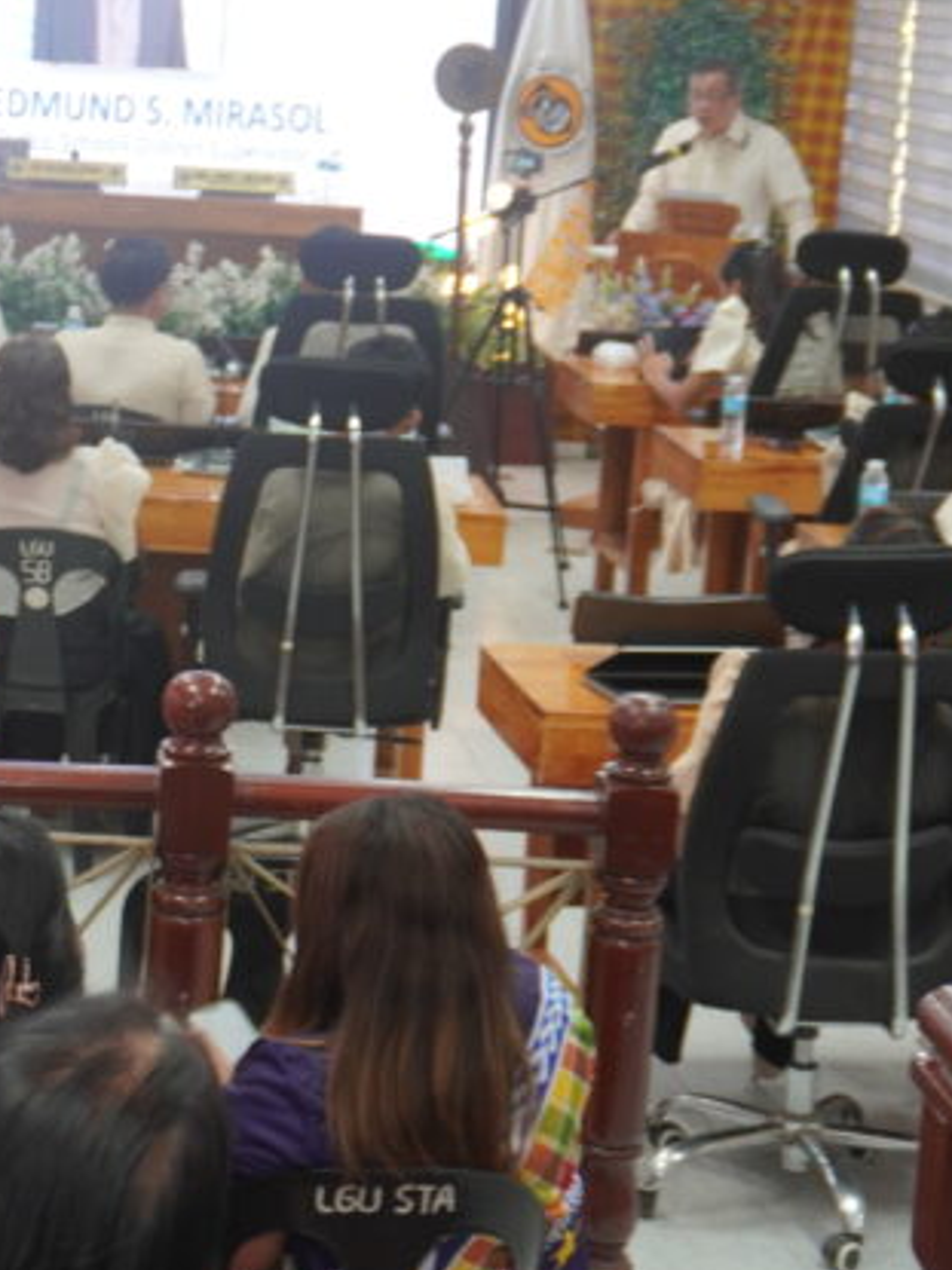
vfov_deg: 20.4
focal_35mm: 96
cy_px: 525
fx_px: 3529
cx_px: 6
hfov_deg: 15.1
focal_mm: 27
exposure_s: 1/25
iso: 400
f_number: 4.5
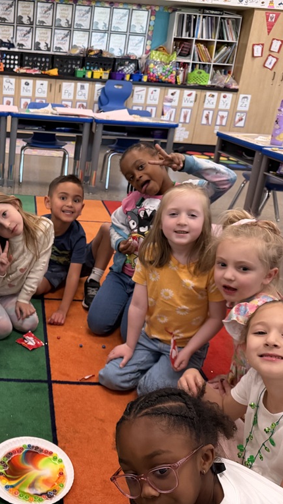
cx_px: 30
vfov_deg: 56.6
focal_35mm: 35
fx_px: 467
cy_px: 252
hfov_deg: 32.1
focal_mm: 6.76
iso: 800
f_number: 1.78
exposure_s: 1/60
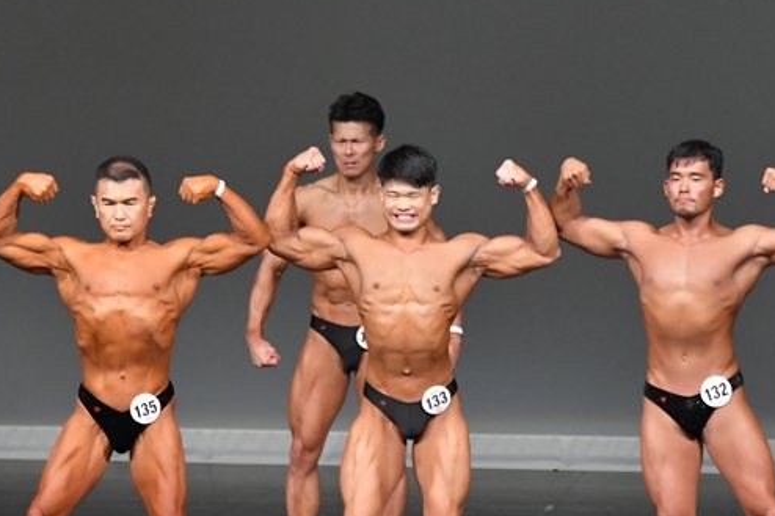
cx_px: 424
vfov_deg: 3.4
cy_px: 384
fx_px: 8608
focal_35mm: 400
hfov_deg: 5.2
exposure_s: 1/400
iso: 5000
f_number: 5.6
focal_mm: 170
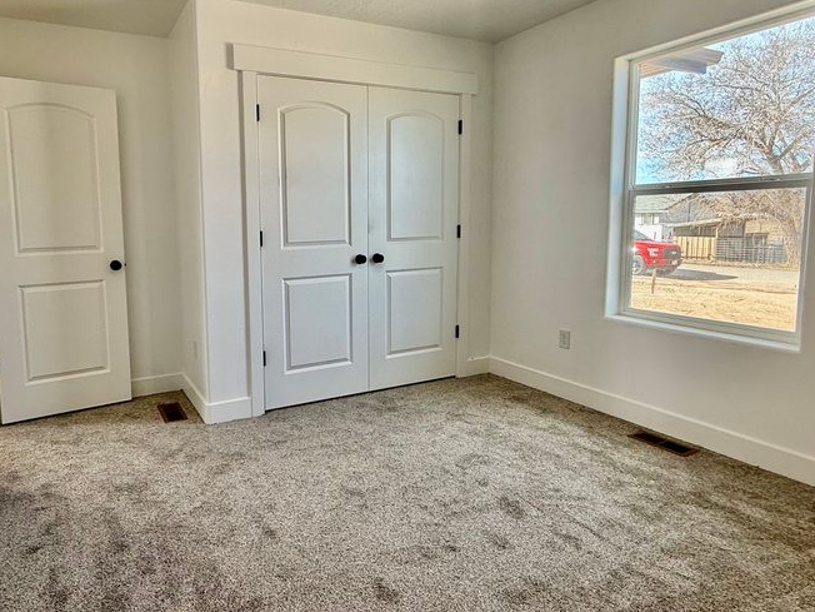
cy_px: 272
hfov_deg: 75.1
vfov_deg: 60.9
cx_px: 306
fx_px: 518
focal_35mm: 22
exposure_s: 1/120
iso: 64
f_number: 2.2
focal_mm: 2.22
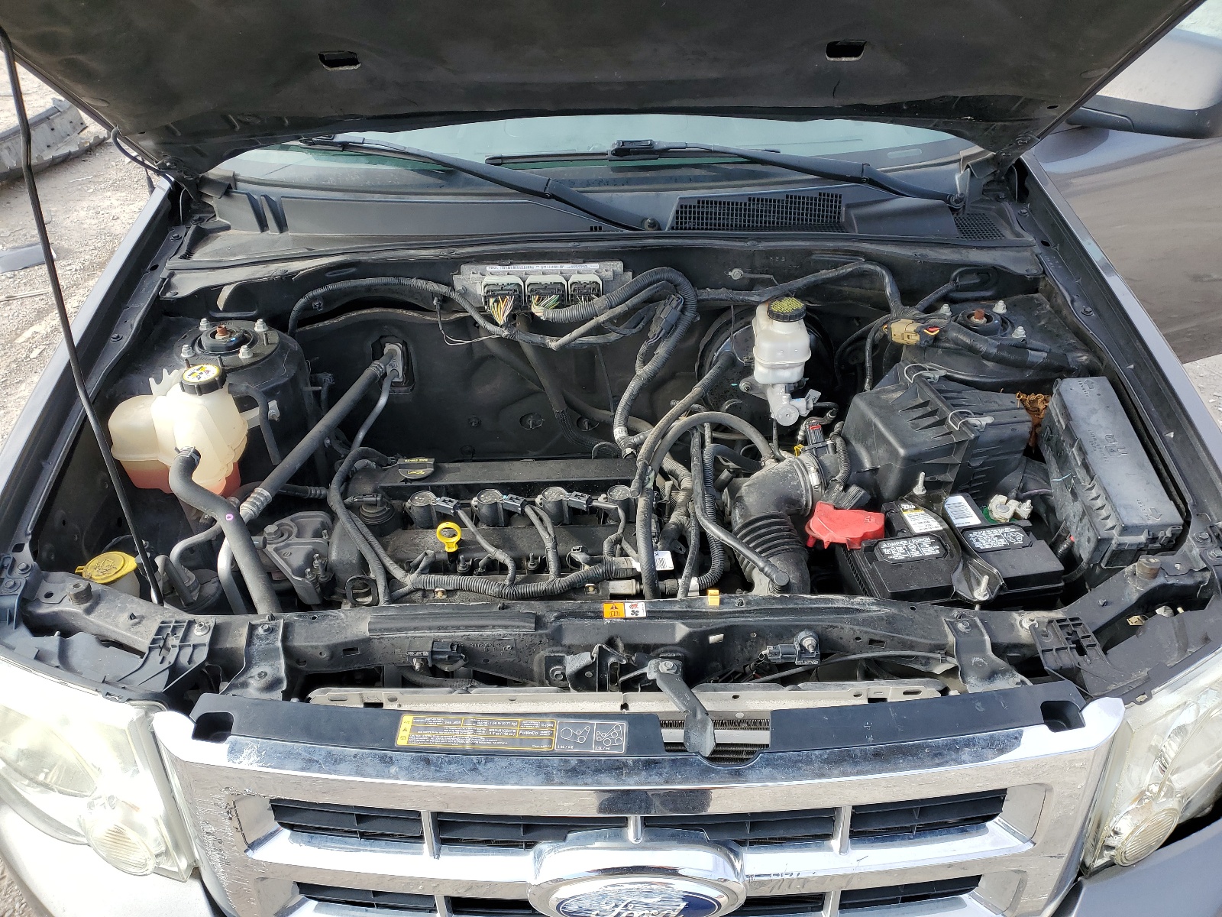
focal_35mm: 26
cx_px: 611
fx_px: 918
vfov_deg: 53.1
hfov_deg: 67.3
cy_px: 458
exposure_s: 1/1000
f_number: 1.5
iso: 50
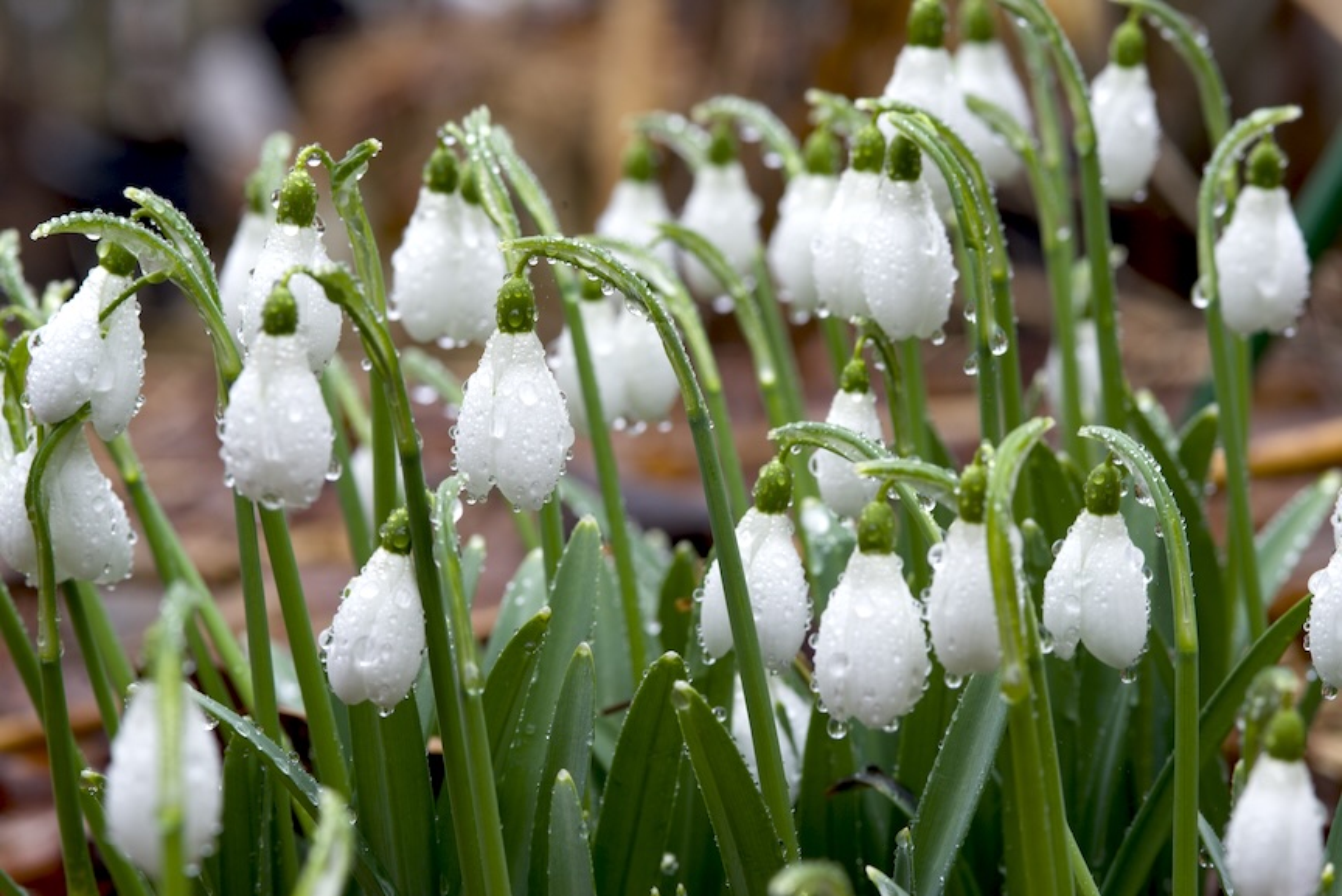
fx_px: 3916
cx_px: 671
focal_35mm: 105
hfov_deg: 19.4
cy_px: 448
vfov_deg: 13.1
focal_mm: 105
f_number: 13
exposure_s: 1/80
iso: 400
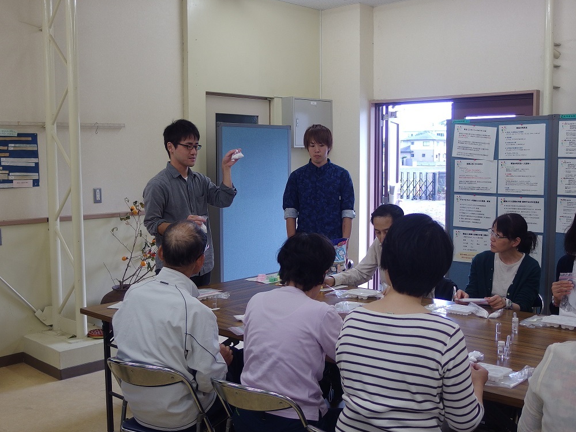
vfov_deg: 36.8
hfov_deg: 47.9
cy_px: 214
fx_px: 649
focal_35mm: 39
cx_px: 295
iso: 100
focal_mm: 8.1
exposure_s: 1/160
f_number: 2
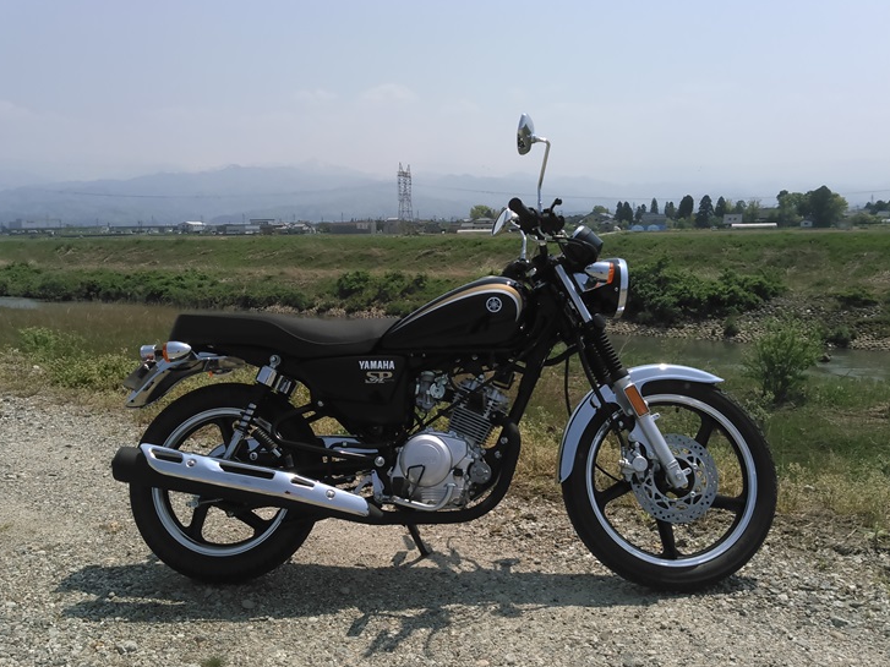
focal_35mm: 33
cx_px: 417
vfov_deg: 42.9
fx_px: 848
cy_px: 333
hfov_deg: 55.3
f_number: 2.4
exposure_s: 1/1862
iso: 100
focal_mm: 4
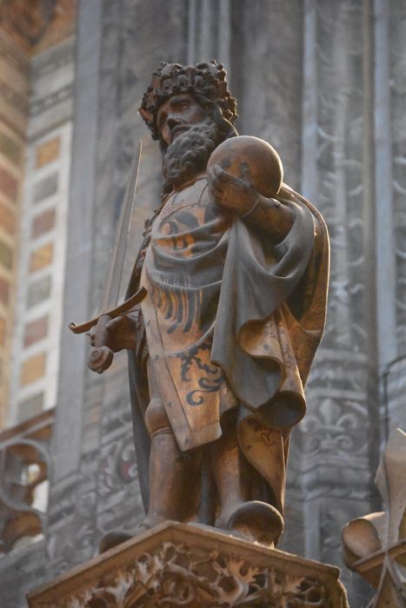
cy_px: 304
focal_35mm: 188
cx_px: 203
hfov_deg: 7.3
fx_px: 3170
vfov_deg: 11.0
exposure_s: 1/80
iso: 12800
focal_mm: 125
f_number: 4.8
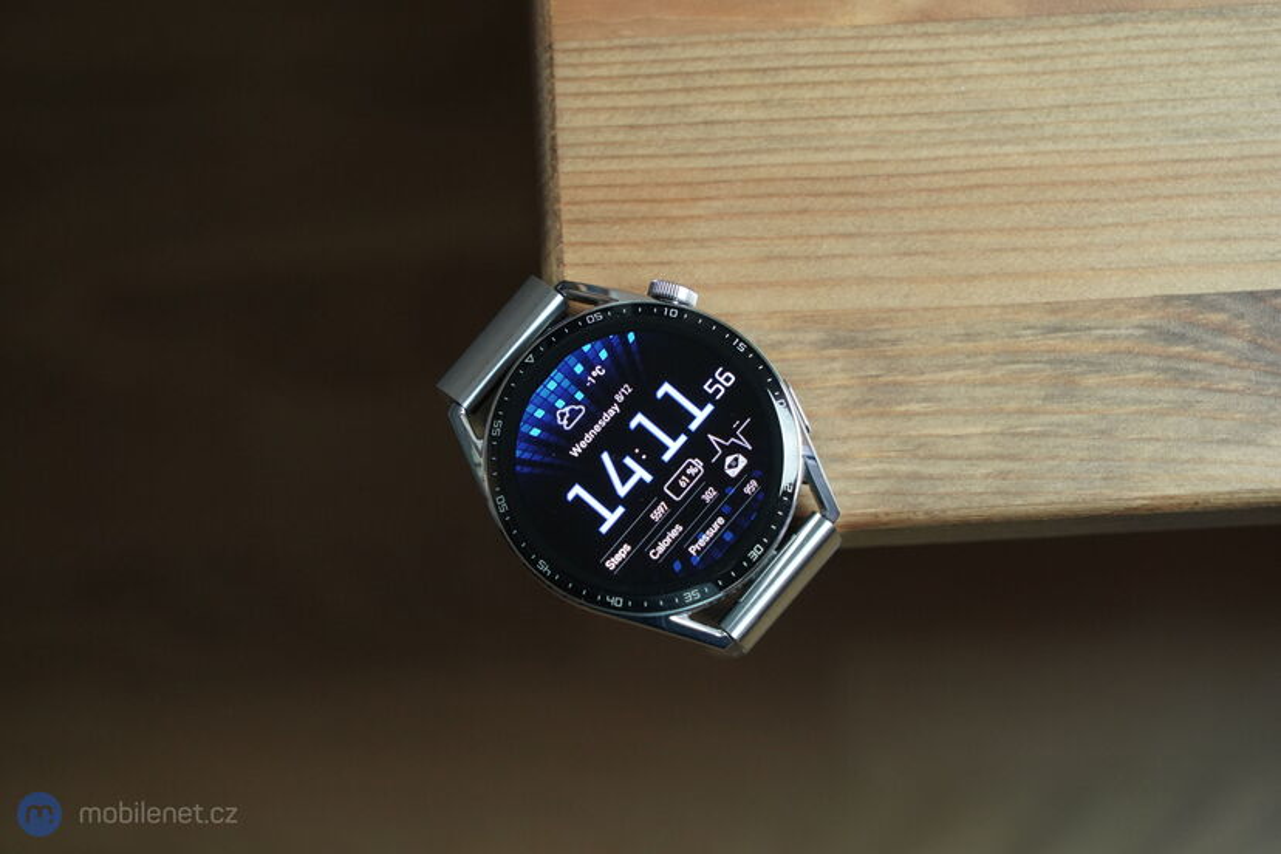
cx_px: 640
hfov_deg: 28.8
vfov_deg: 19.5
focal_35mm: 70
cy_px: 427
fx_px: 2491
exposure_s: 1/160
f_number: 6.3
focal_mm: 70
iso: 2500
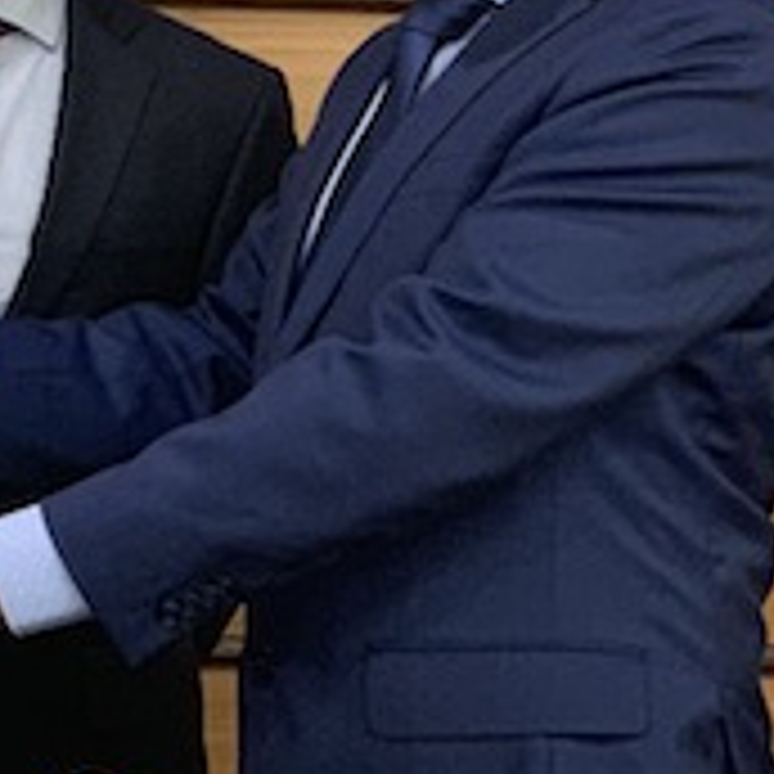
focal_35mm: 214
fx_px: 5414
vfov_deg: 8.1
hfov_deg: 8.0
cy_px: -58
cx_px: -333
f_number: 2.4
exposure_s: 1/50
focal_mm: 6
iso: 320
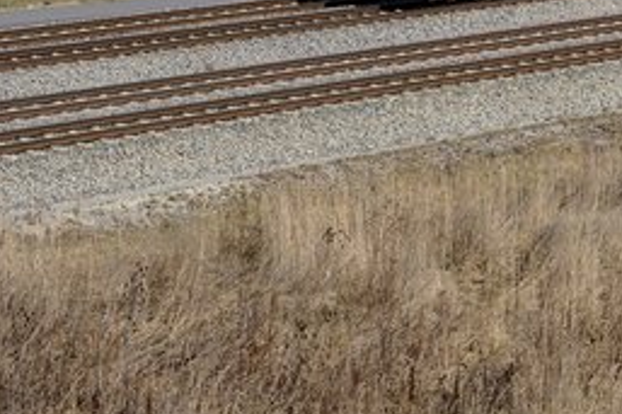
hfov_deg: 9.0
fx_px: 3626
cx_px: 1389
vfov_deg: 6.5
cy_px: -155
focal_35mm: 210
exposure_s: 1/1600
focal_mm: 45
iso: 200
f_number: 6.3
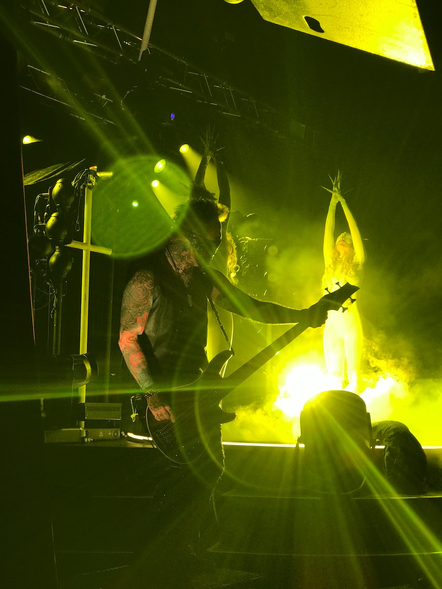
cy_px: 294
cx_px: 221
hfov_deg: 25.7
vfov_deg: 33.8
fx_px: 970
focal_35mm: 57
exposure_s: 1/62
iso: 50
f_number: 2.8
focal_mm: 6.6
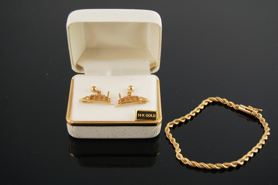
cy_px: 92
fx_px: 556
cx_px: 139
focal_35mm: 72
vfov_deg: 18.9
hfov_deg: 28.1
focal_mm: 48
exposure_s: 1/80
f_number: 5.6
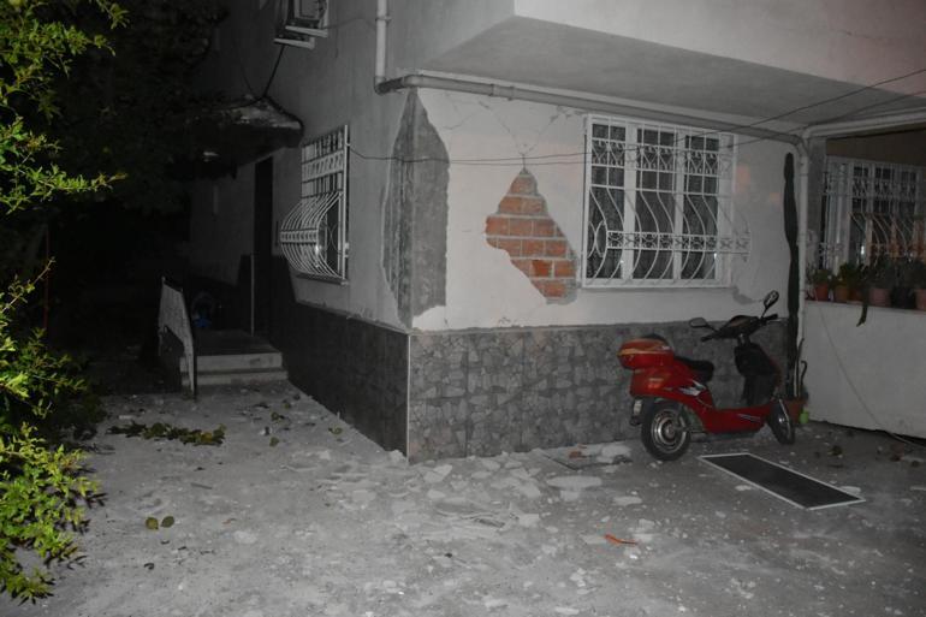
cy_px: 308
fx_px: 771
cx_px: 463
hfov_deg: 61.9
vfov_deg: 43.6
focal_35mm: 30
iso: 6400
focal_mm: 20
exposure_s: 1/60
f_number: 3.5
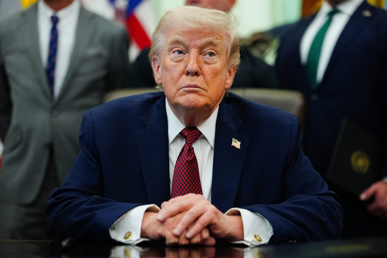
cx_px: 194
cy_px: 129
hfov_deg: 25.7
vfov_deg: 17.3
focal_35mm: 79
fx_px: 849
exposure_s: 1/500
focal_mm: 79
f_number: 2
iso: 2500
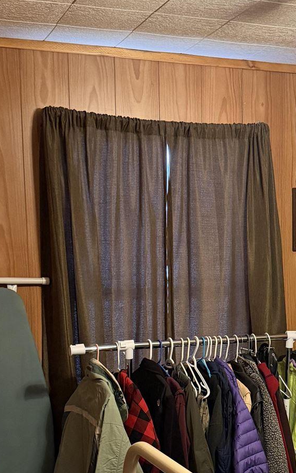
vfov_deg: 31.0
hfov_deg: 19.6
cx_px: 272
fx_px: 839
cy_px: 355
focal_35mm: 65
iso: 640
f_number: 1.78
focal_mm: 6.76
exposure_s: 1/40
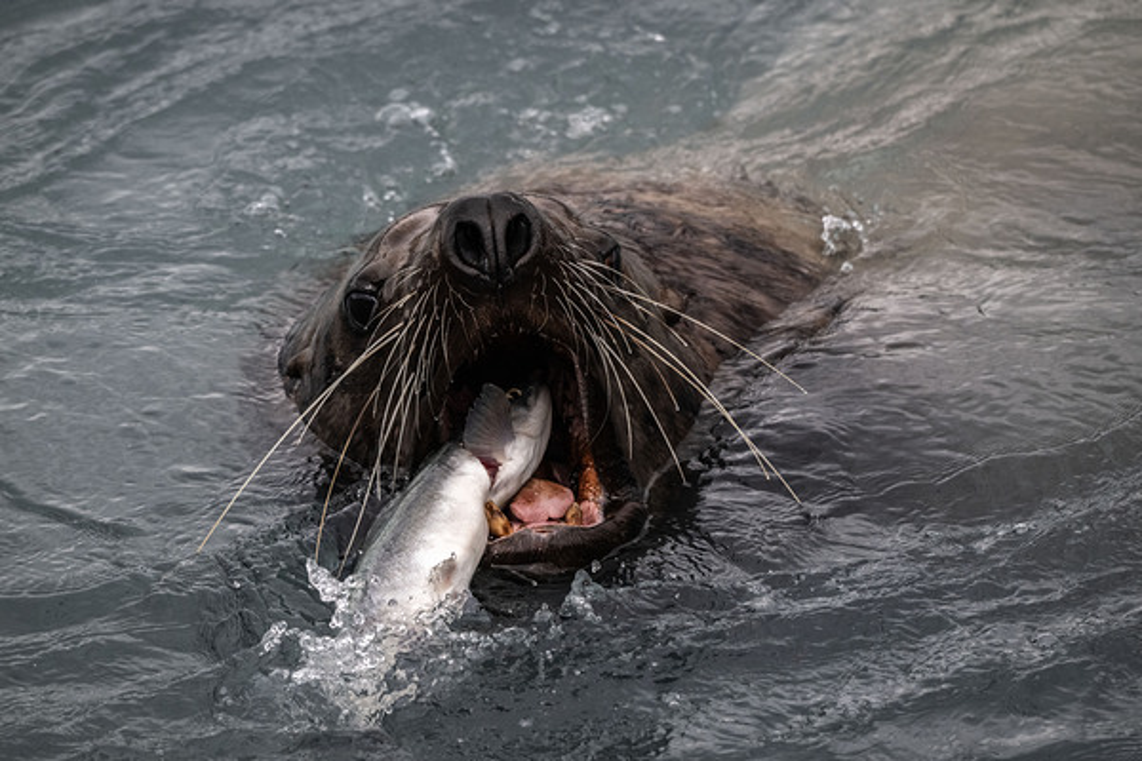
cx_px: 571
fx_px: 17763
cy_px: 380
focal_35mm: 560
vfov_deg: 2.5
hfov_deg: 3.7
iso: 3200
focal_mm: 560
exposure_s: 1/3200
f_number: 8
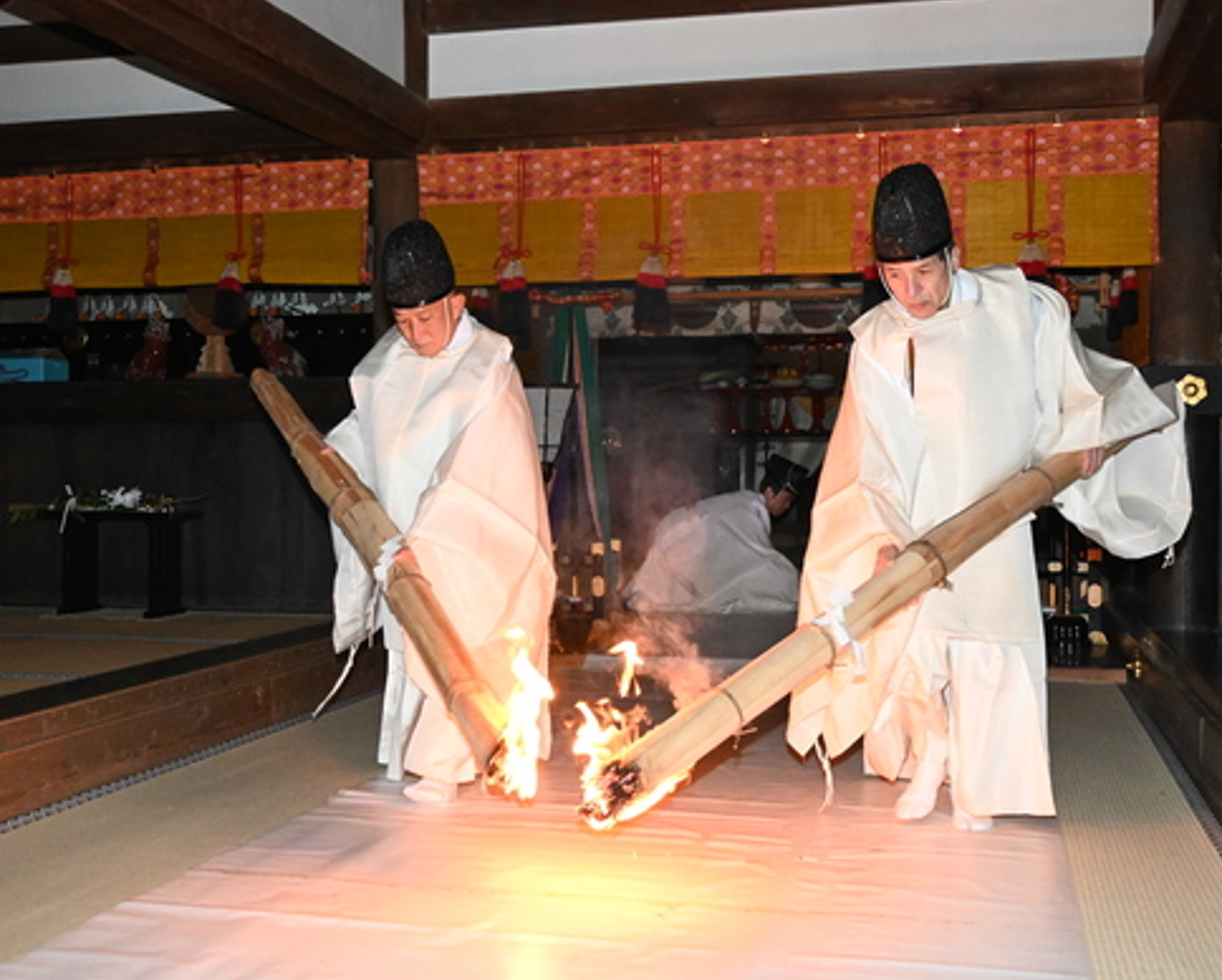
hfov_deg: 46.2
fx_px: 1432
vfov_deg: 37.8
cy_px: 484
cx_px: 641
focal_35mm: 40
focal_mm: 23
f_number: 4
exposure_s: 1/60
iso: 6400
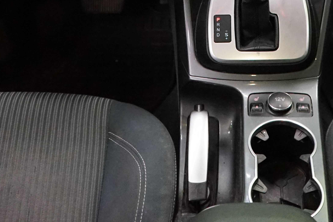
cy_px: -66
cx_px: 235
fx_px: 758
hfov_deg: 24.6
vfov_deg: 15.8
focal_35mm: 82
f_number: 3.5
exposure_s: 1/100
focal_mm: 30
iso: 6400
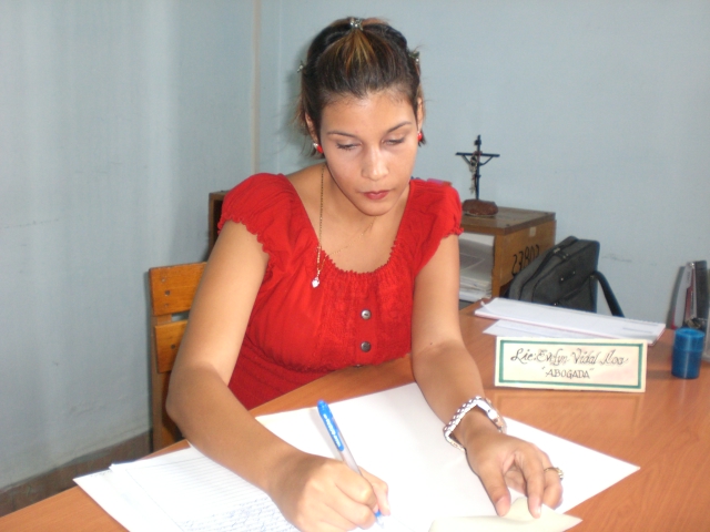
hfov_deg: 49.0
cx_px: 355
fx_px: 779
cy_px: 266
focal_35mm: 38
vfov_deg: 37.7
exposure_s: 1/60
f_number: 3.1
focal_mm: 6.3
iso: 200
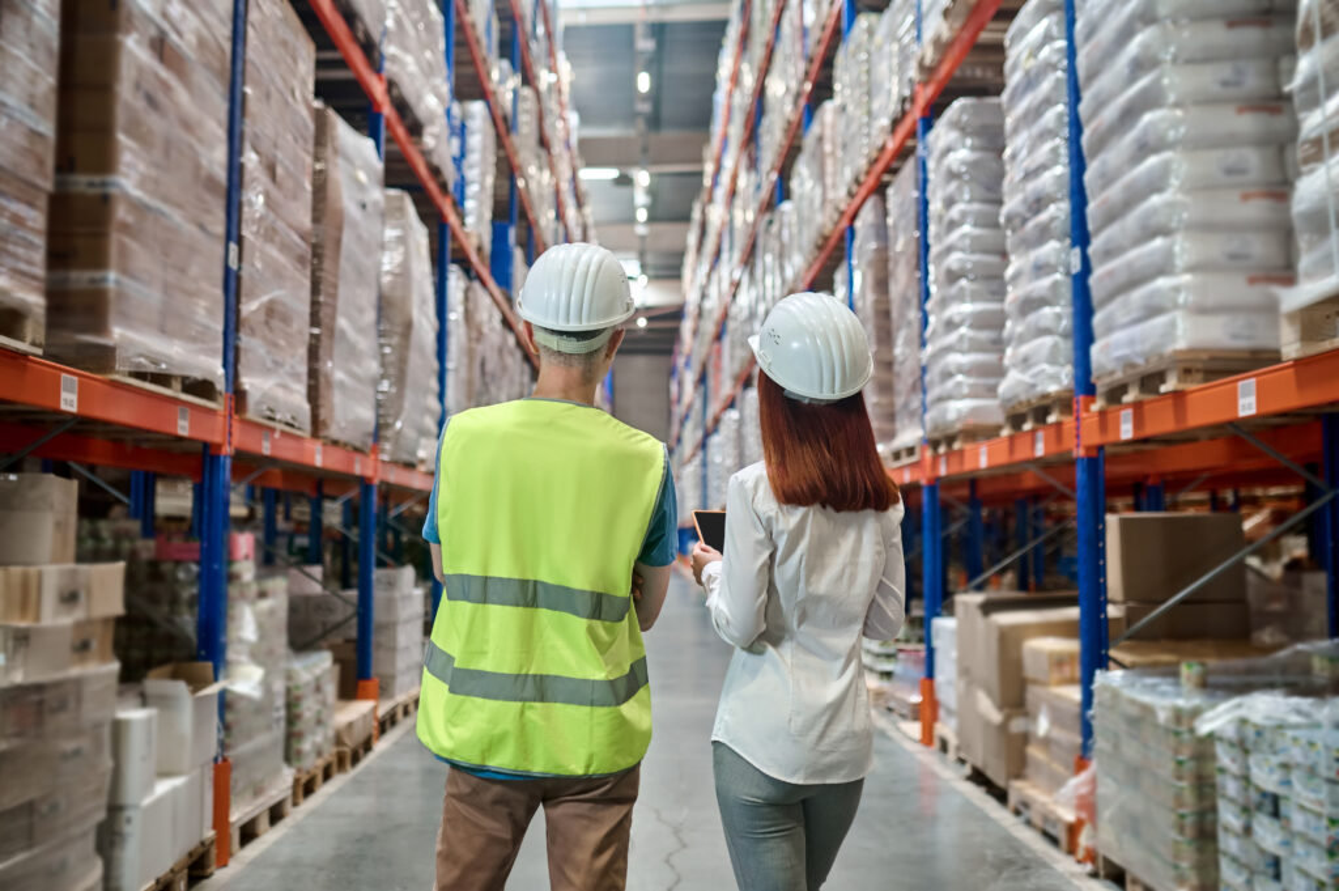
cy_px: 446
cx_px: 670
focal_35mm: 35
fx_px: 1301
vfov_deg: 37.8
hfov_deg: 54.5
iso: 640
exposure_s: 1/200
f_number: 2.2
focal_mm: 35
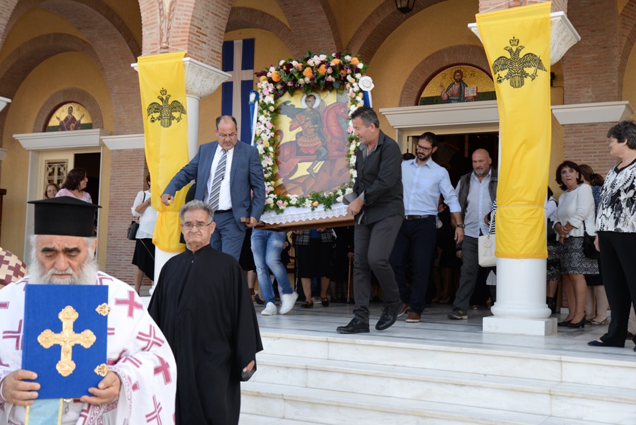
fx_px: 813
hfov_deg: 42.7
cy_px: 212
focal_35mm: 46
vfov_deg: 29.3
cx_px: 318
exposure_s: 1/60
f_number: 7.1
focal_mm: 46
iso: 100
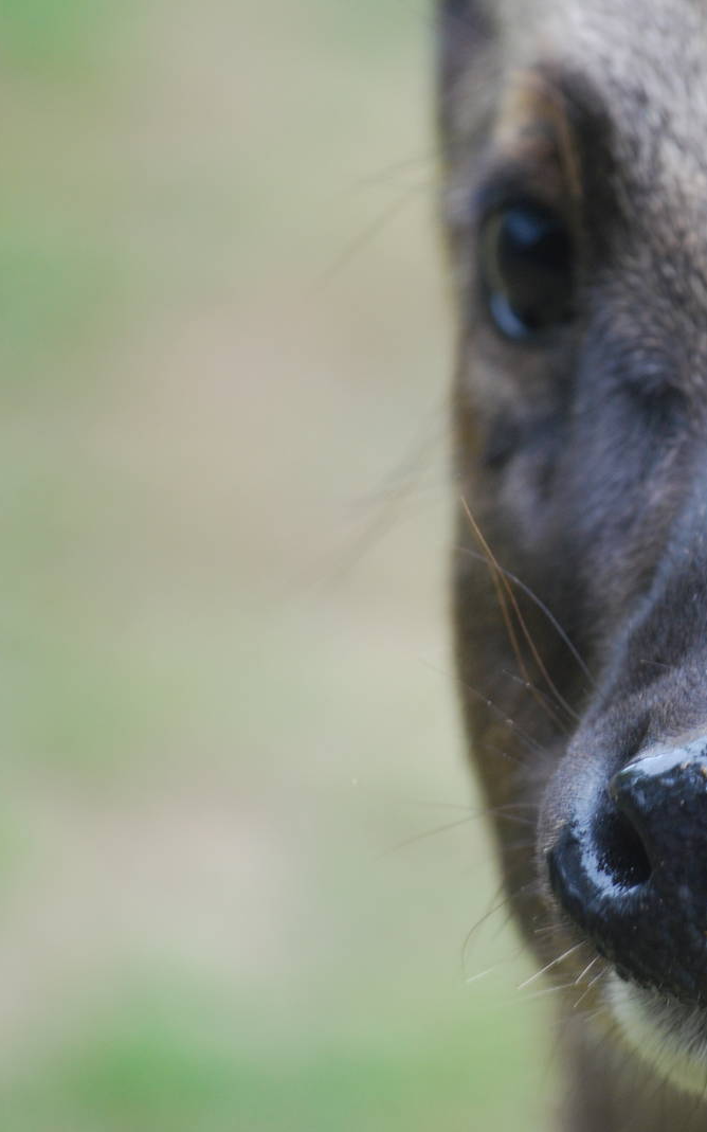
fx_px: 16958
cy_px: 566
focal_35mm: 550
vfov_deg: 3.8
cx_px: 689
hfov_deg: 2.4
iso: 400
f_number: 5.3
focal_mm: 240
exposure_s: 1/60
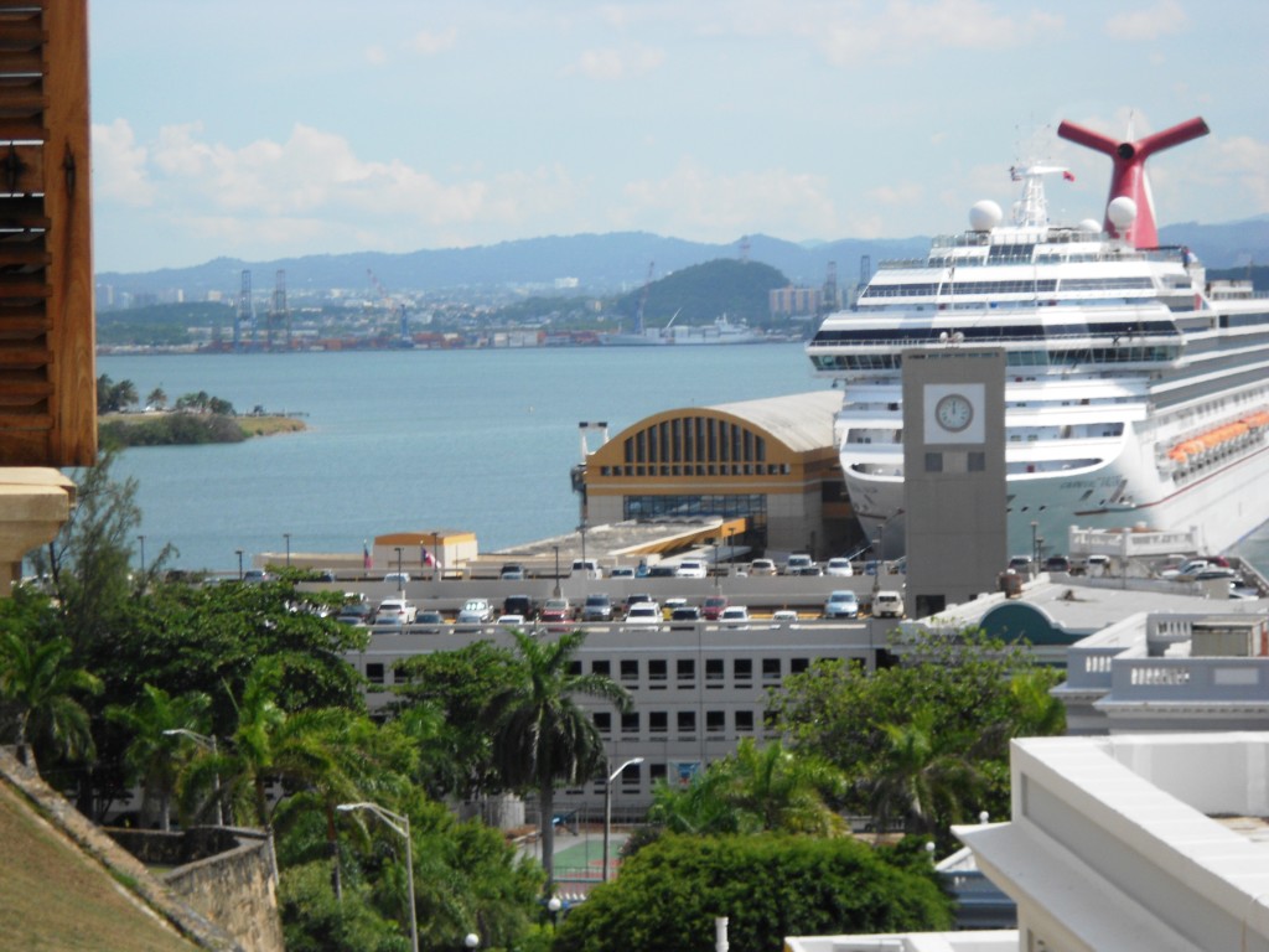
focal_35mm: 130
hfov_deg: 15.2
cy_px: 476
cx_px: 634
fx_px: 4766
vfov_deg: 11.4
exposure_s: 1/320
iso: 80
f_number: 6.5
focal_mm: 23
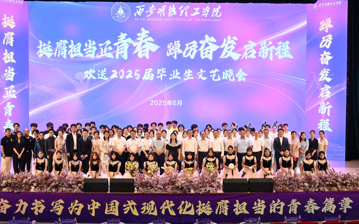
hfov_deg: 39.6
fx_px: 499
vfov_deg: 25.3
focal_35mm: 51
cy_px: 103
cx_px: 172
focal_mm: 47
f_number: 5.6
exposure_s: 1/200
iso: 2200
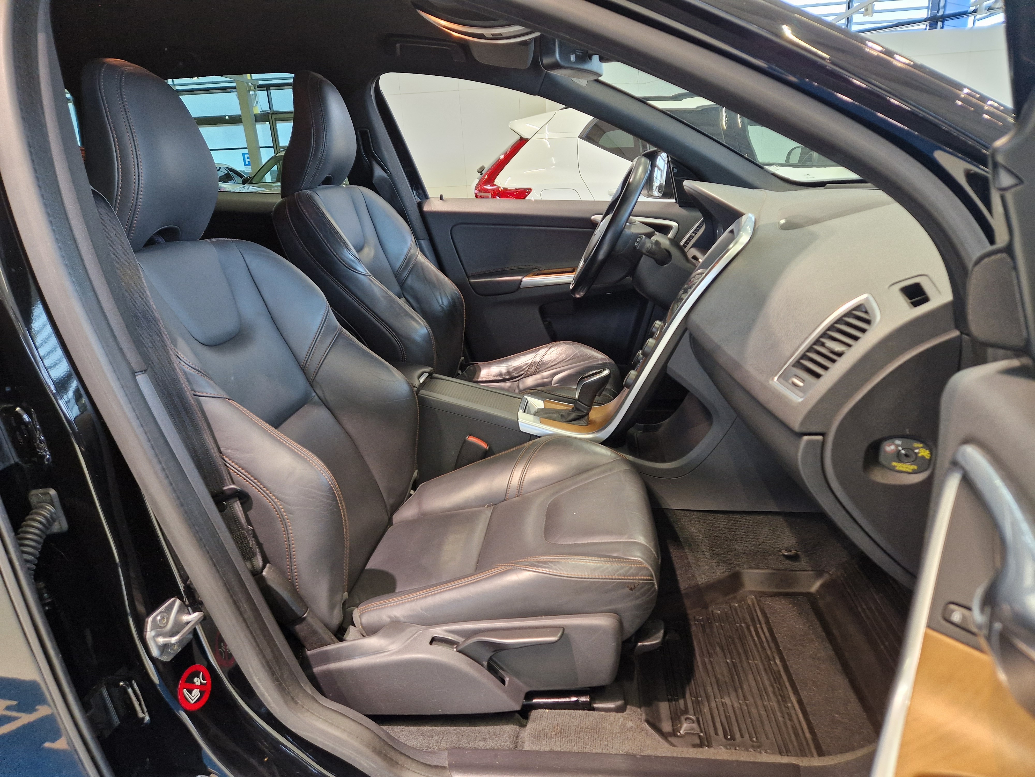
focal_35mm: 23
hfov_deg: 73.9
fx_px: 688
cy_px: 388
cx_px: 518
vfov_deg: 58.9
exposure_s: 1/100
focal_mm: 5.4
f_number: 1.8
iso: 200
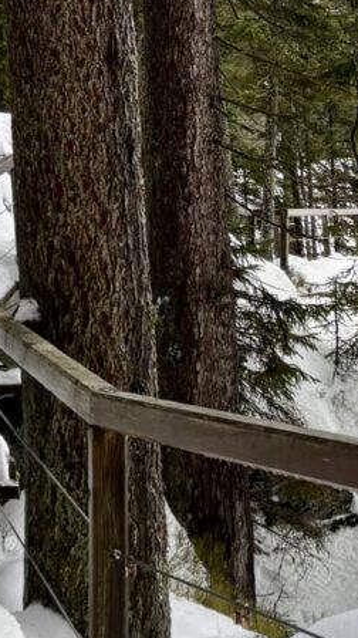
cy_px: 117
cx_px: -53
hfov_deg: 11.8
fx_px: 1707
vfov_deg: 20.9
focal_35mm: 101
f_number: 1.6
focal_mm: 5.96
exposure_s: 1/207
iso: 40
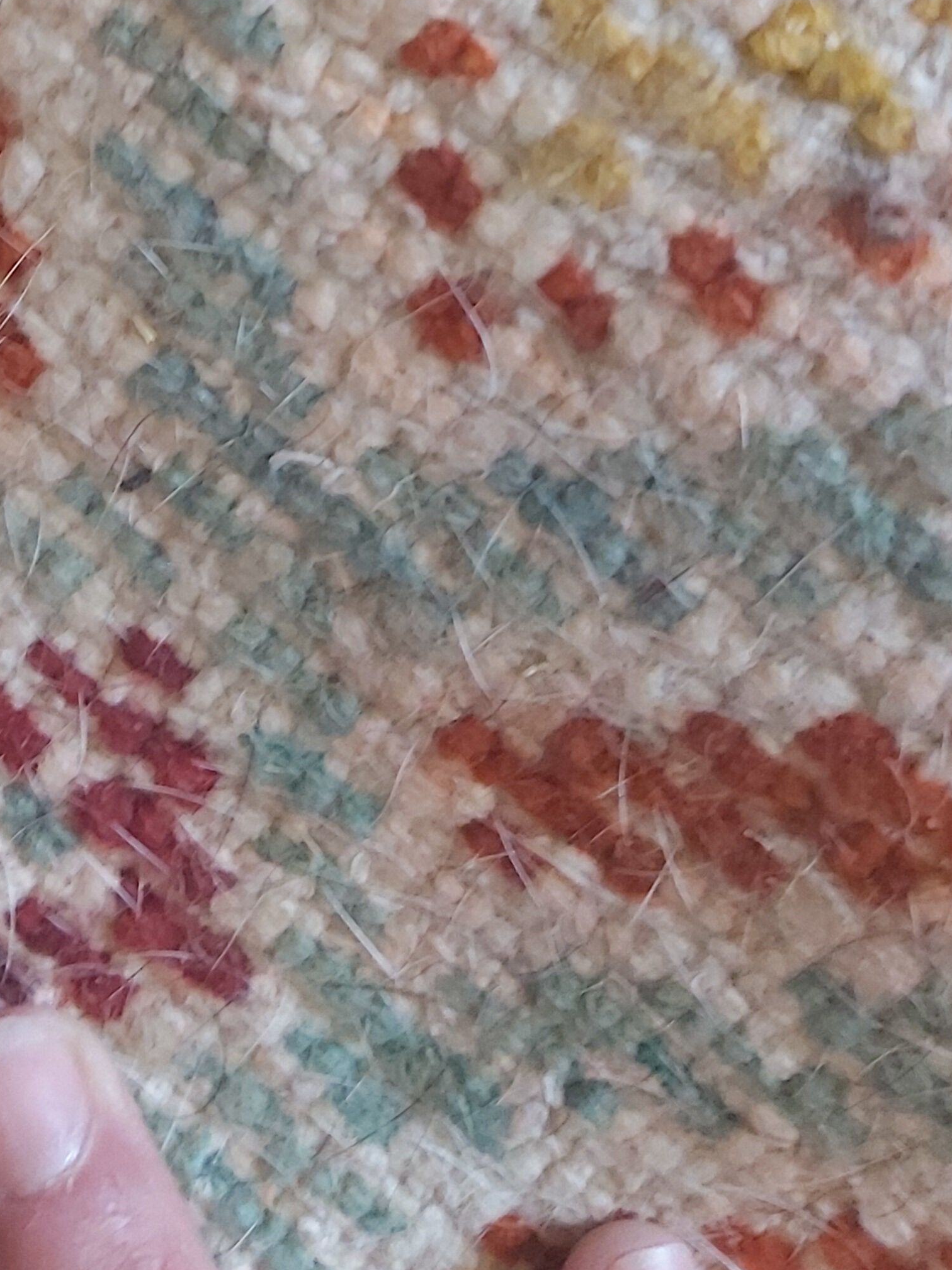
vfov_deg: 34.4
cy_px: 82
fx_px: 1907
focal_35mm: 52
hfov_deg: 27.6
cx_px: 213
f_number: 1.7
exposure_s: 1/25
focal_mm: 3.92
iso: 400
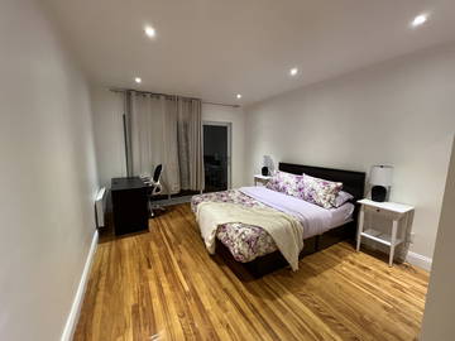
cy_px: 170
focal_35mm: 13
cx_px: 228
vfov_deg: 89.9
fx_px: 171
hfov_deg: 106.2
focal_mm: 1.57
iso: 200
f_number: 1.8
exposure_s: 1/60
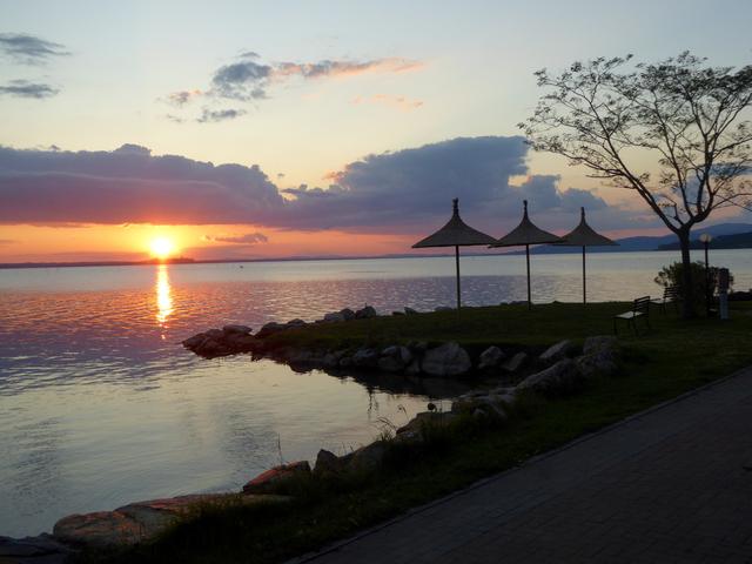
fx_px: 847
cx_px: 376
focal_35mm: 39
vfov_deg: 36.8
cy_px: 282
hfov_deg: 47.9
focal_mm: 6.7
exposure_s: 1/200
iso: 100
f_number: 3.7
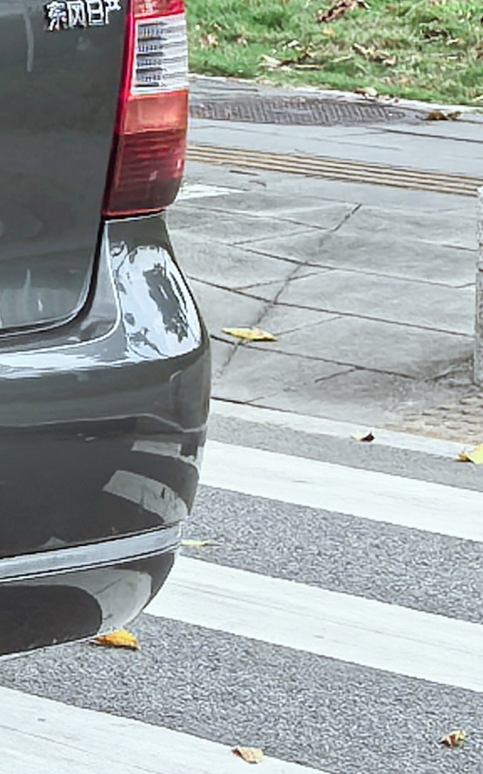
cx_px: -1053
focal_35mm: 231
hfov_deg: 5.3
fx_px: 4867
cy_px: -57
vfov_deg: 9.0
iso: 50
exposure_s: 1/996
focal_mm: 6.98
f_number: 2
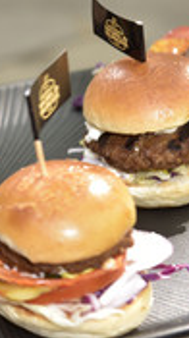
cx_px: -196
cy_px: 180
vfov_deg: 13.3
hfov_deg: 7.2
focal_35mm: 162
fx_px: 1448
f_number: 4.5
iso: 160
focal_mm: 60
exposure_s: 1/80
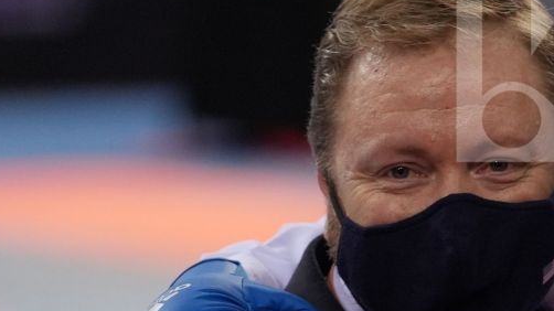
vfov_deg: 1.7
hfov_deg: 3.0
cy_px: 452
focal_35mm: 710
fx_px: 10426
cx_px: 560
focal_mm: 189
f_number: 2.8
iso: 2000
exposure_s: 1/1000
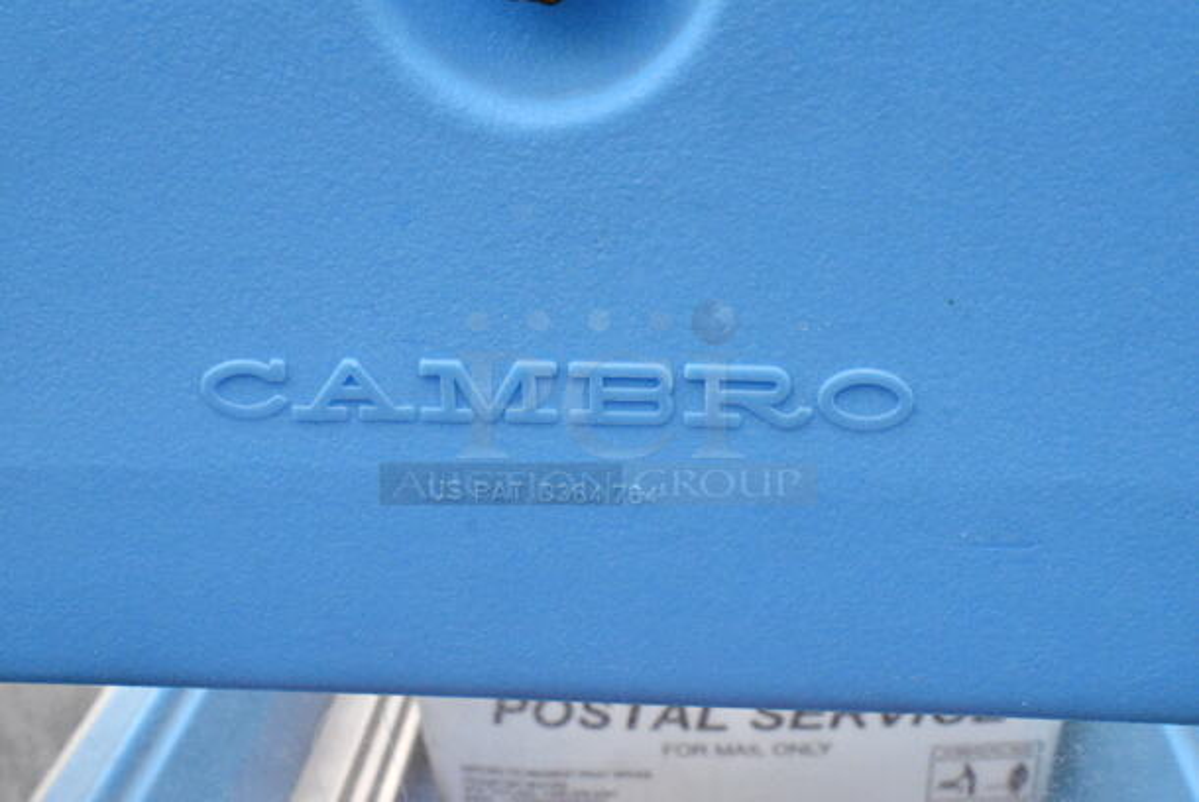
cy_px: 401
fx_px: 1450
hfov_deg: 44.9
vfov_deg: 30.9
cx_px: 600
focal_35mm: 44
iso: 6400
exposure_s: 1/800
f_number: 14
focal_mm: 29
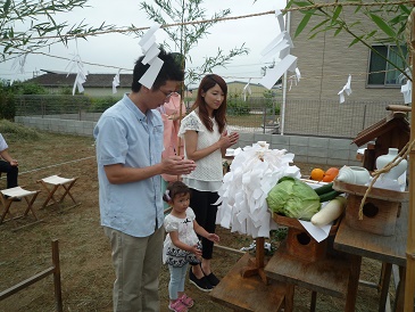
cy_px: 156
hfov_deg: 69.4
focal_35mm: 25
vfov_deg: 54.9
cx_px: 208
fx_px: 300
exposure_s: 1/640
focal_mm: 4.4
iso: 100
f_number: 2.8
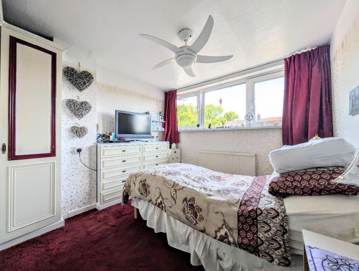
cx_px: 180
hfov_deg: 110.5
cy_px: 136
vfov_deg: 94.6
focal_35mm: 12
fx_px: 125
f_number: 1.7
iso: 61
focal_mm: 2.02
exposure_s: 1/383
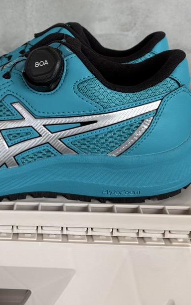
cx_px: 21
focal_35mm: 45
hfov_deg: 27.6
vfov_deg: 42.6
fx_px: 374
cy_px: 66
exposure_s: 1/122
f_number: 1.6
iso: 40
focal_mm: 5.96
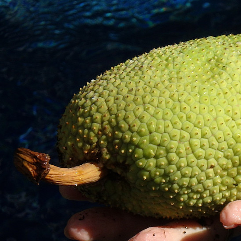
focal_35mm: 180
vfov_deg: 9.7
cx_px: 231
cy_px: 162
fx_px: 1418
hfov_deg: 9.7
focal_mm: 18.7
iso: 125
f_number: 5.7
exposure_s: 1/500
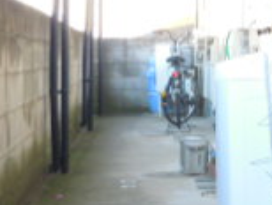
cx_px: 184
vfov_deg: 12.8
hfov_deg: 16.9
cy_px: 117
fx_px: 913
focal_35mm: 116
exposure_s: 1/50
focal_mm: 5
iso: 100
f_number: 2.7
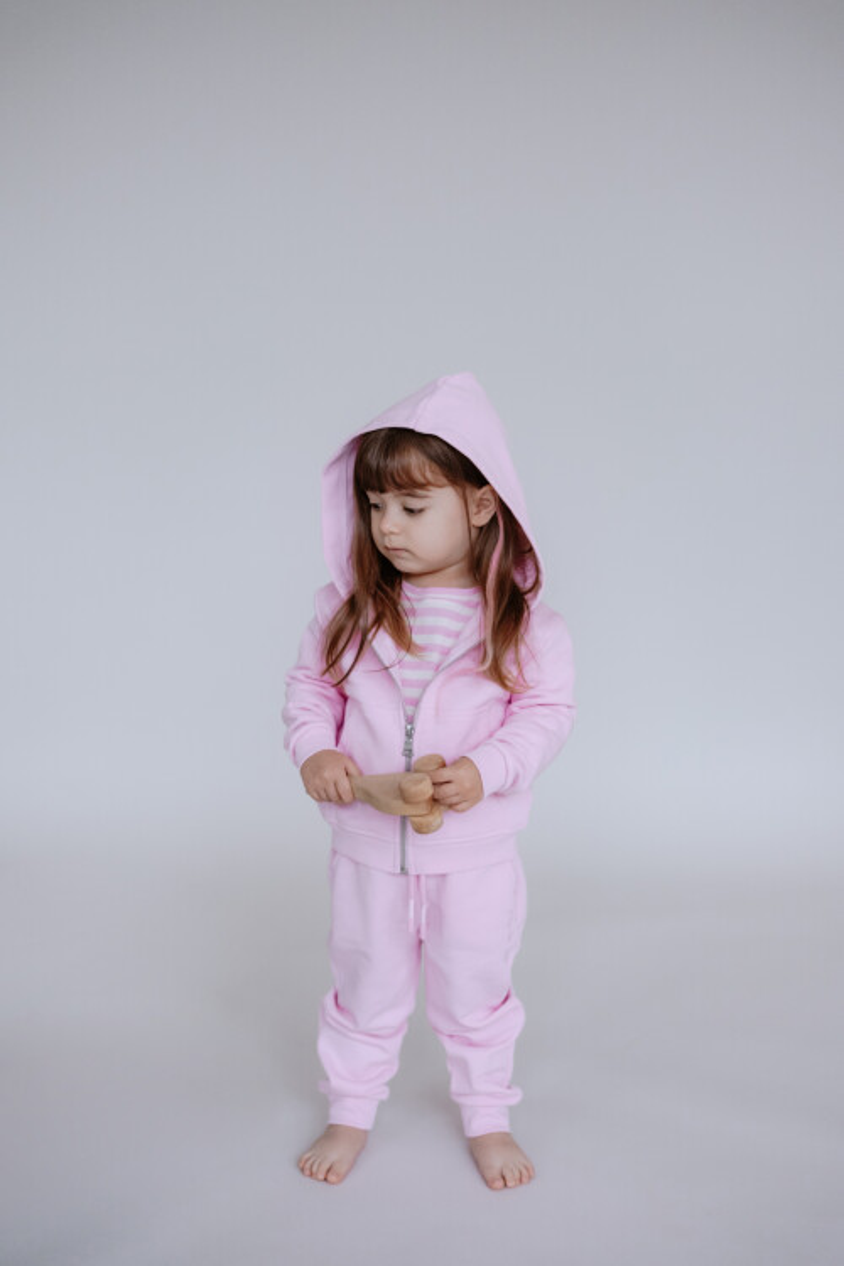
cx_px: 422
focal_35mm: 50
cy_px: 633
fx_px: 1758
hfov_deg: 27.0
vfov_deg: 39.6
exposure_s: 1/250
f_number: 1.4
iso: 1250
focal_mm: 33
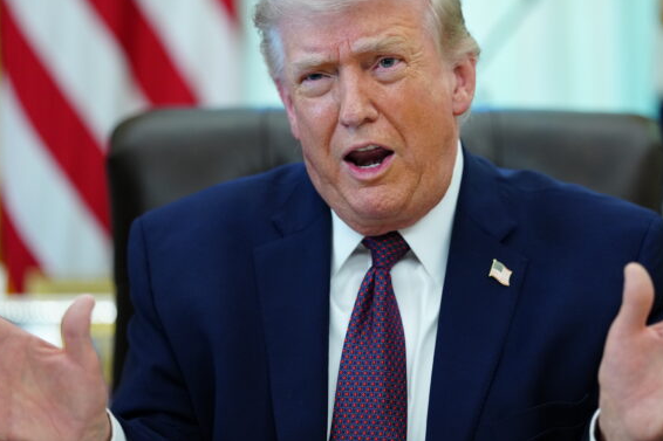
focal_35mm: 177
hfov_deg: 11.6
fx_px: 3259
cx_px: 371
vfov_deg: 7.8
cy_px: 204
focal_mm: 122
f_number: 2
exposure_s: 1/320
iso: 2500
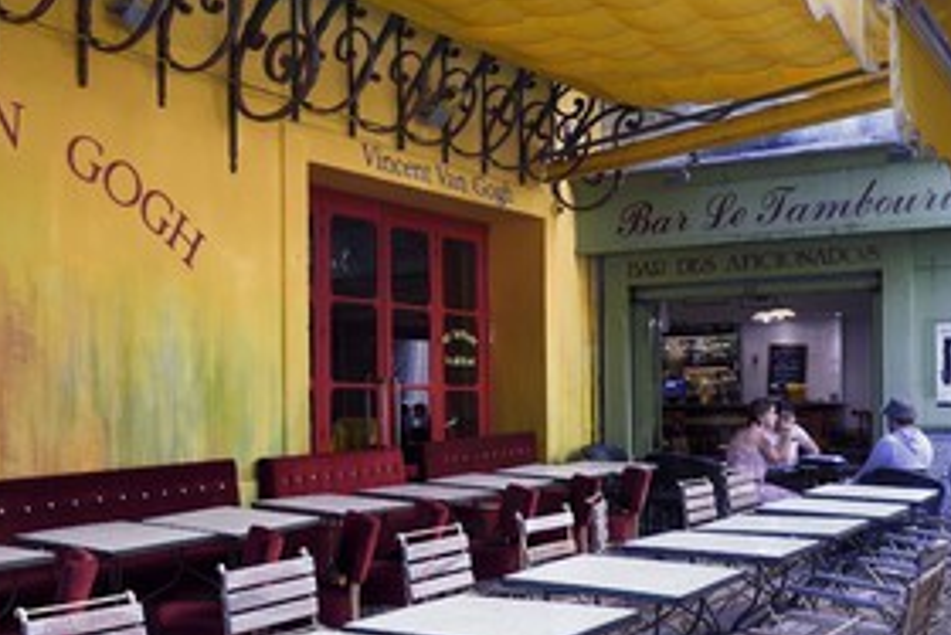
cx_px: 285
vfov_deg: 29.8
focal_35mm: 45
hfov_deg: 42.7
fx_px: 1189
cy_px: 404
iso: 800
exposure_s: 1/100
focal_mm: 30
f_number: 7.1
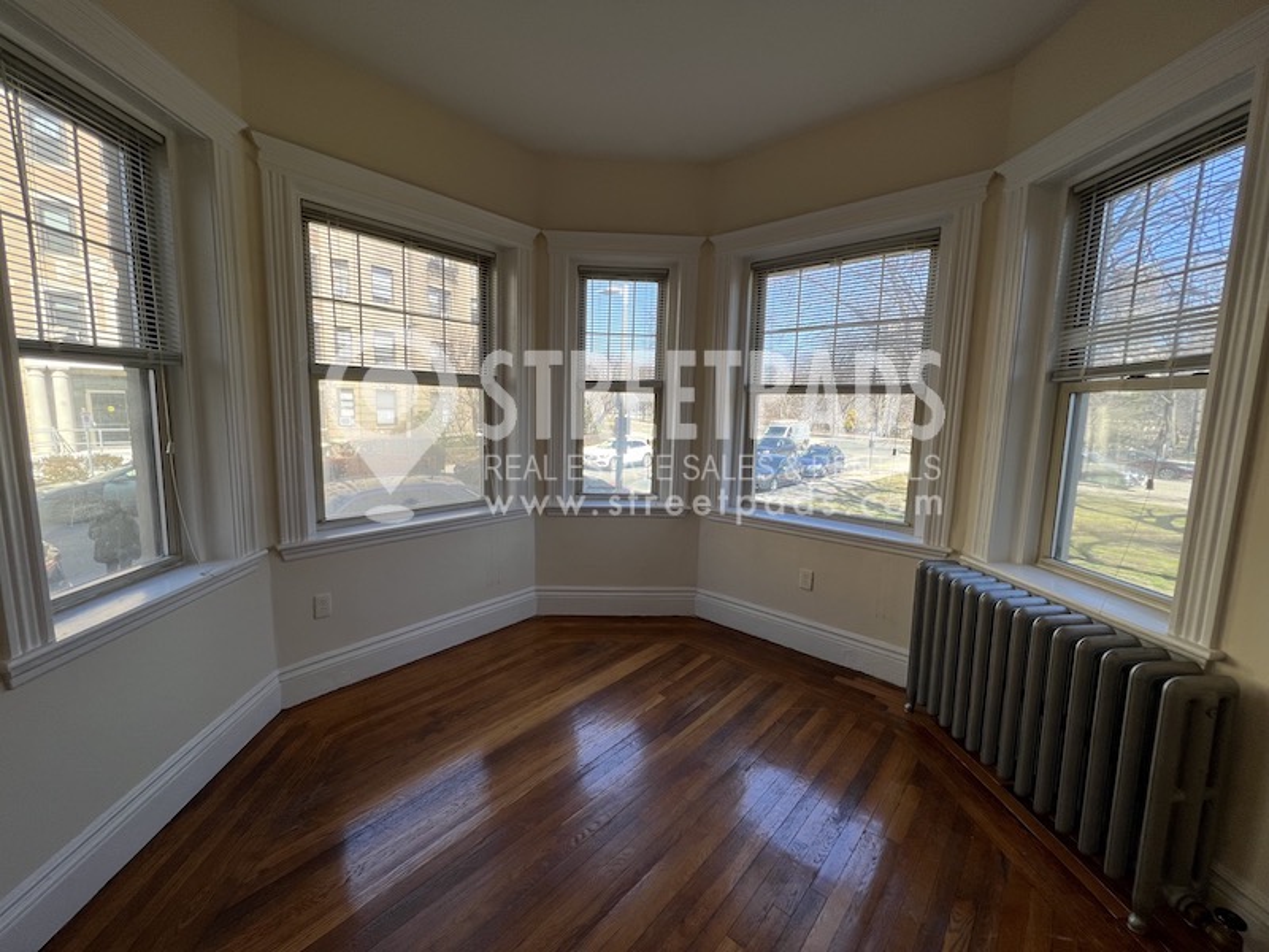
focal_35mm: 13
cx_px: 634
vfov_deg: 89.9
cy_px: 476
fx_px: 477
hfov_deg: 106.2
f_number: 1.8
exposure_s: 1/203
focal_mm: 1.57
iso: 32
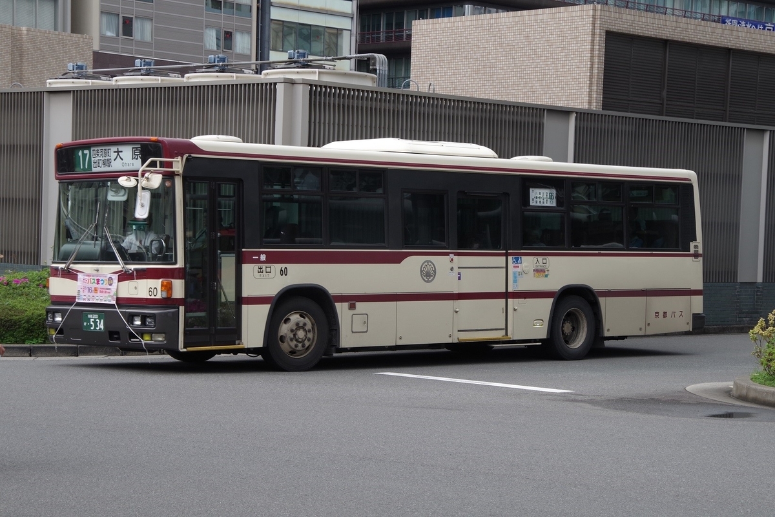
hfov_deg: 25.5
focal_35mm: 80
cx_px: 388
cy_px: 258
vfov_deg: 17.2
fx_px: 1711
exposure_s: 1/125
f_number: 11
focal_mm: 53
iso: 400
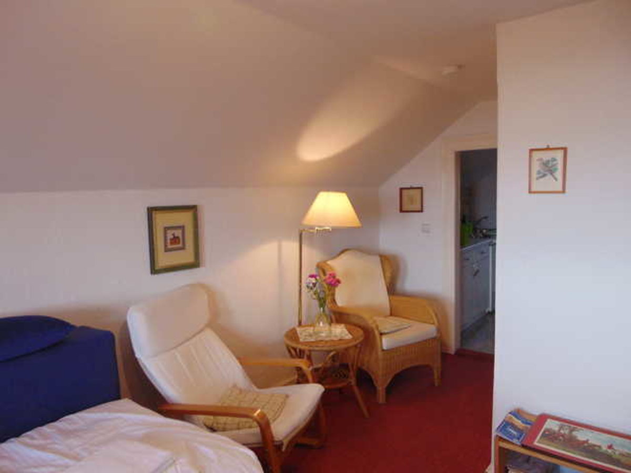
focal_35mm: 25
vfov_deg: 54.9
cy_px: 236
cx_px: 316
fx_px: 456
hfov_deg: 69.4
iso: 200
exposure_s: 1/50
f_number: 3
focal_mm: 4.5
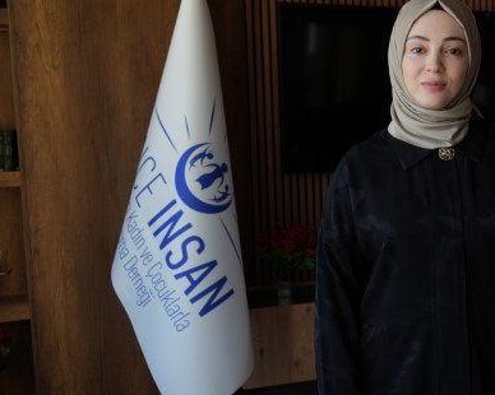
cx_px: 443
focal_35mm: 54
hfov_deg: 33.0
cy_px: 222
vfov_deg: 28.1
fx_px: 791
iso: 100
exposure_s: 1/100
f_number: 4
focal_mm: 31
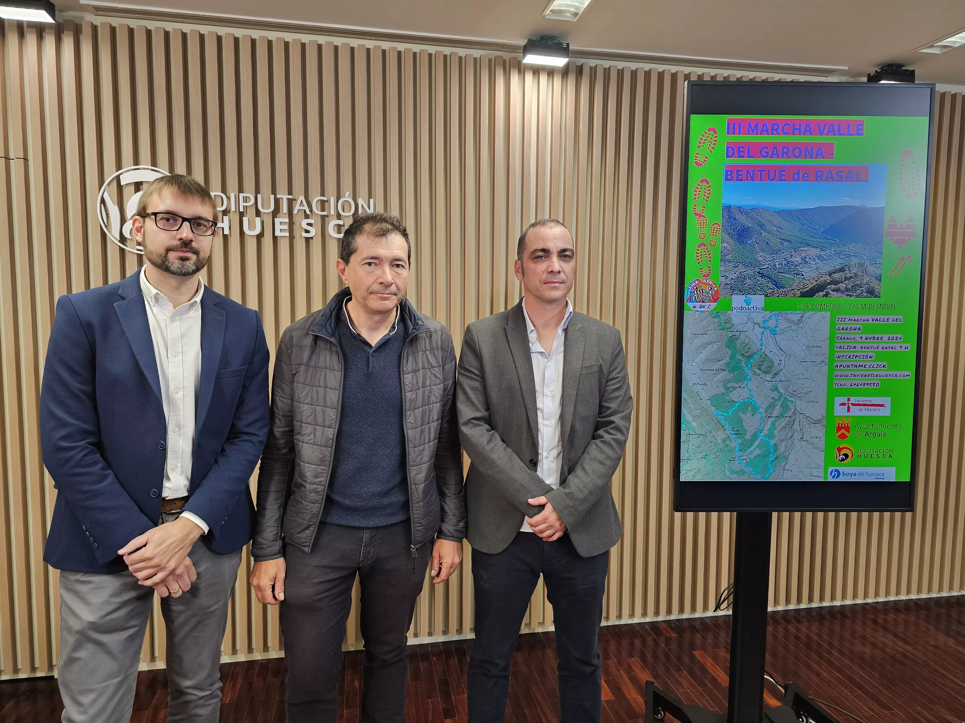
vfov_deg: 58.9
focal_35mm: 23
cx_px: 482
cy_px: 362
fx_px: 641
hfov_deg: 73.9
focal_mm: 6.3
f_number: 1.7
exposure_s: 1/190
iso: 160
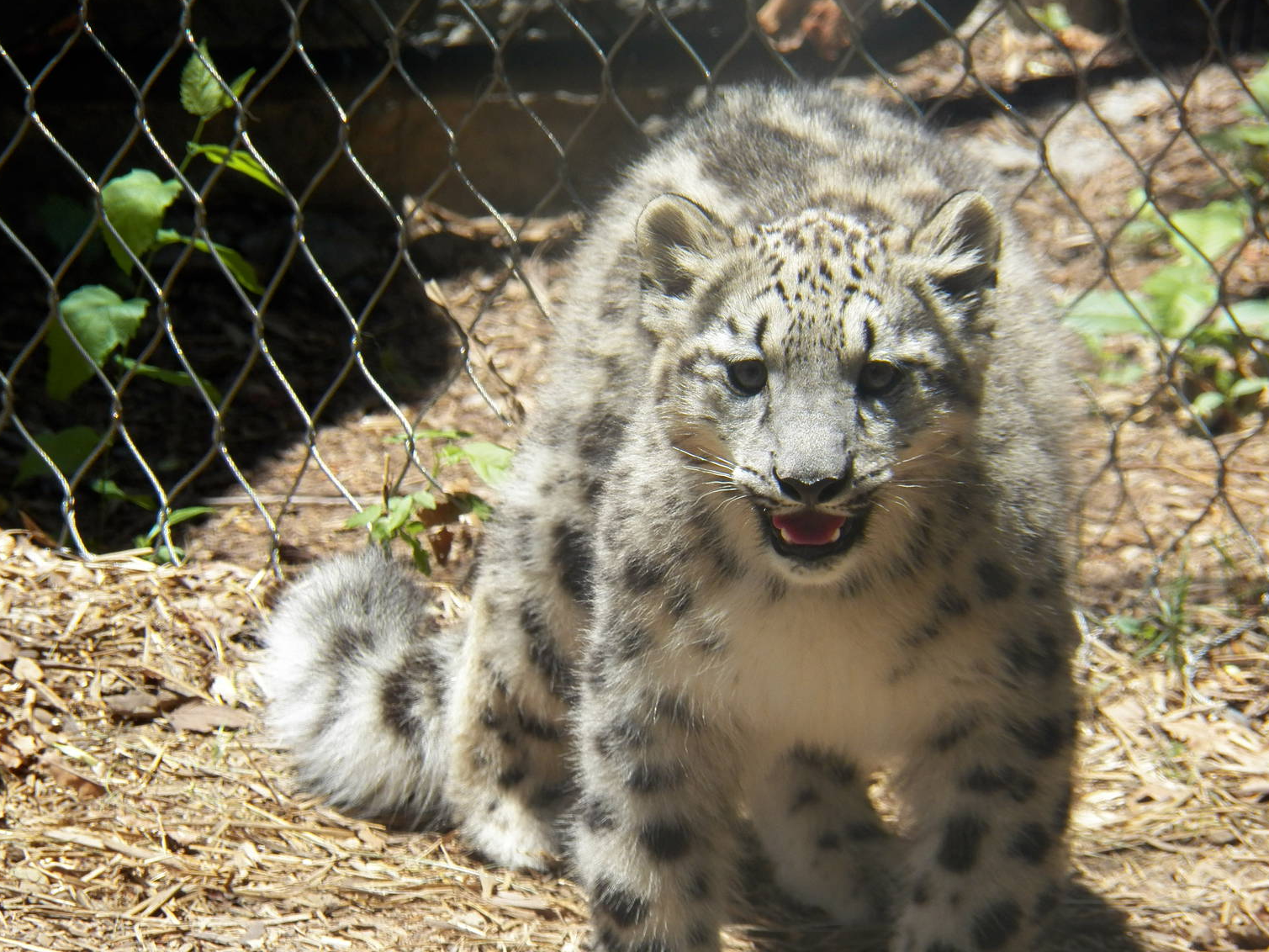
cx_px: 608
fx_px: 16131
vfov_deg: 3.4
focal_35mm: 440
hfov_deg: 4.5
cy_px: 481
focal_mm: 74.5
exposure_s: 1/500
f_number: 4
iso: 125
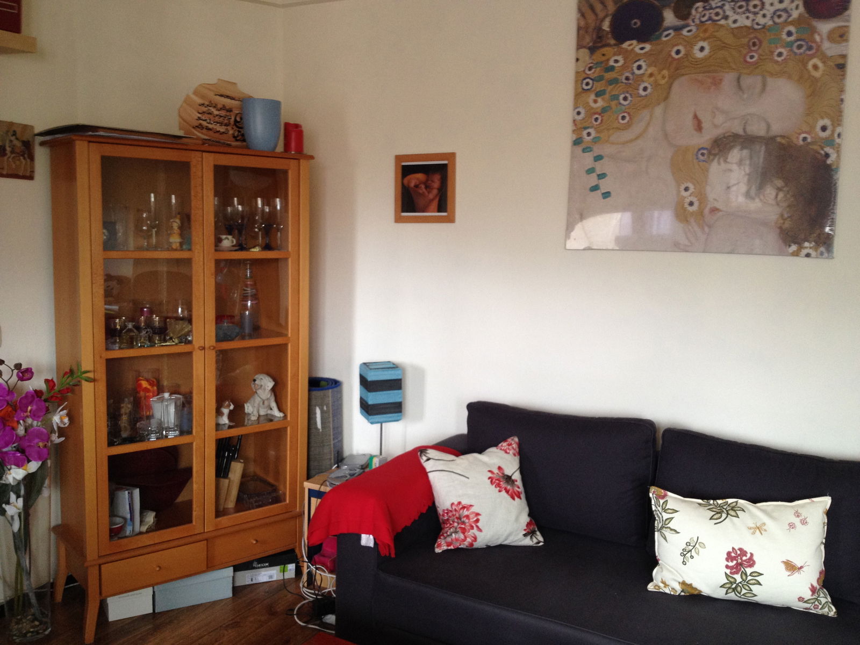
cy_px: 322
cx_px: 430
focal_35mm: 35
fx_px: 870
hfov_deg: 52.6
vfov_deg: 40.7
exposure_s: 1/20
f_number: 2.4
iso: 125
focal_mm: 4.28
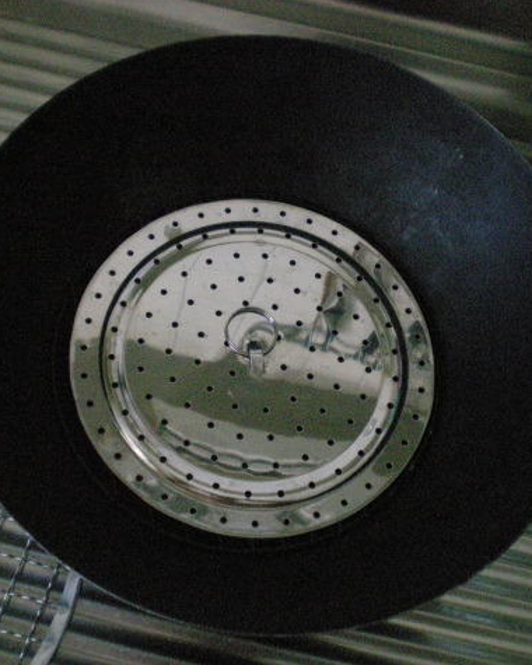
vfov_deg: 37.3
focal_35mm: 50
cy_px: 330
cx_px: 231
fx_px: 984
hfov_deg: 30.2
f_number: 3.1
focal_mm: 6.3
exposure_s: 1/89
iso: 1000
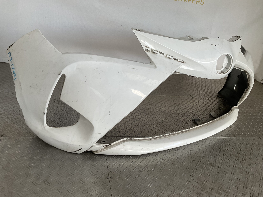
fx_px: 220
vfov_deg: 48.2
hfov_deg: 61.7
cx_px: 132
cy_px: 98
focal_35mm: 29
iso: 50
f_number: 1.8
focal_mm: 3
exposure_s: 1/120
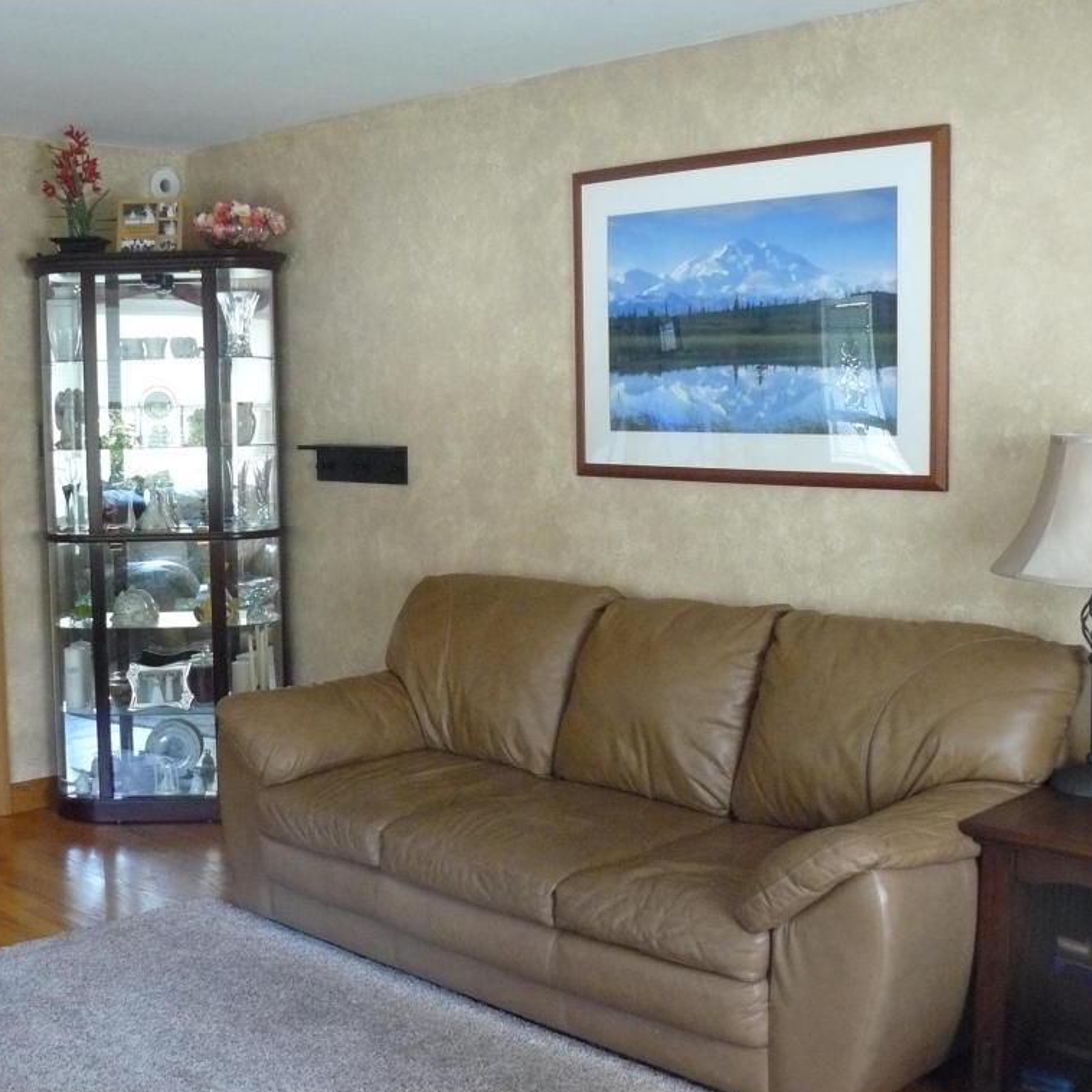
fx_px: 1535
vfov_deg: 39.2
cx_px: 396
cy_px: 549
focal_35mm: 43
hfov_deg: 38.9
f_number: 2.8
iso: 400
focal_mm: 6
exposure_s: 1/30
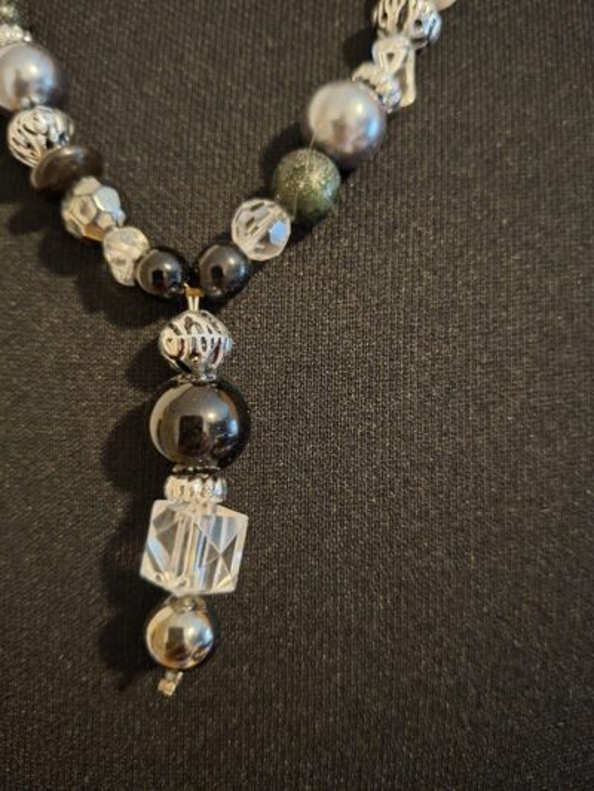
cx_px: 297
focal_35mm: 23
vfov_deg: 73.9
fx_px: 526
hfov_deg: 58.9
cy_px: 396
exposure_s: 1/10
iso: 1600
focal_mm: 5.54
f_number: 1.8
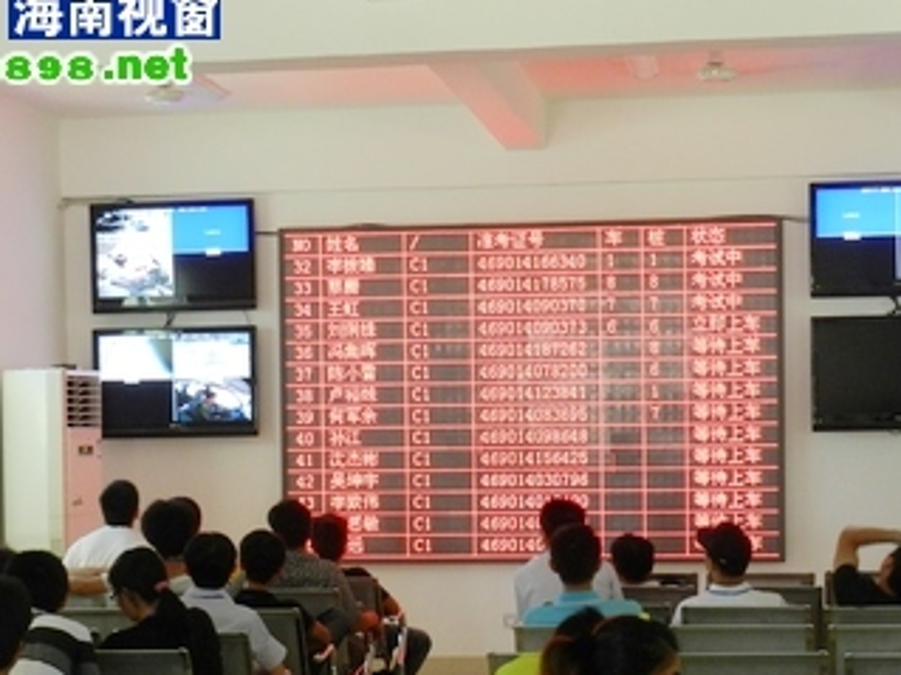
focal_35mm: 83
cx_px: 452
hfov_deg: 23.6
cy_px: 473
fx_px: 2160
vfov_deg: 17.7
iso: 400
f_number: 4.4
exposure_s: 1/15
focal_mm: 9.4
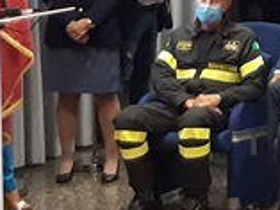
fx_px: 988
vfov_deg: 11.8
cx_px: 333
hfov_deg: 15.6
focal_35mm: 122
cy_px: -65
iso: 272
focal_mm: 3.92
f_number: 1.7
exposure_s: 1/33
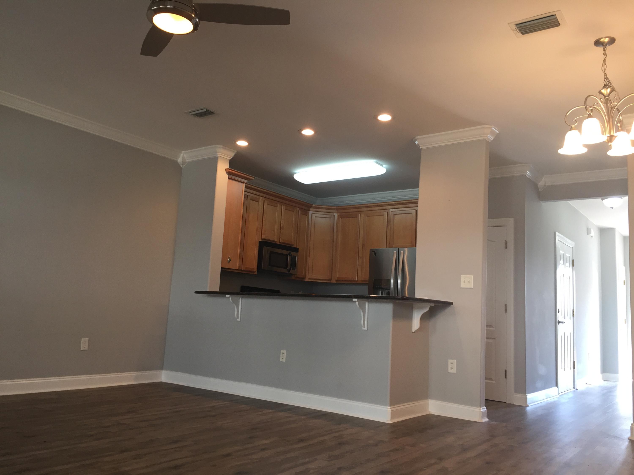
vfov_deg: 48.2
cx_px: 317
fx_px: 531
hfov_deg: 61.7
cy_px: 238
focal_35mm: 29
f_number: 2.2
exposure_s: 1/30
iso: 64
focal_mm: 4.15
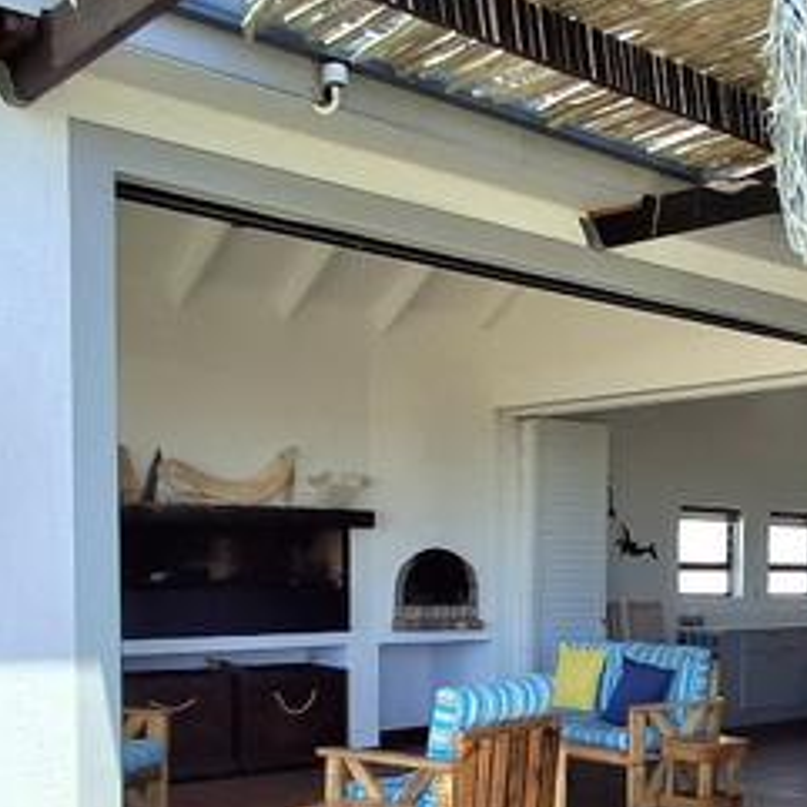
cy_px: 660
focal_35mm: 47
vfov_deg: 34.8
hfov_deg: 34.5
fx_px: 1240
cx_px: 686
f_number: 2.2
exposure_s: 1/1000
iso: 40
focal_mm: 1.64
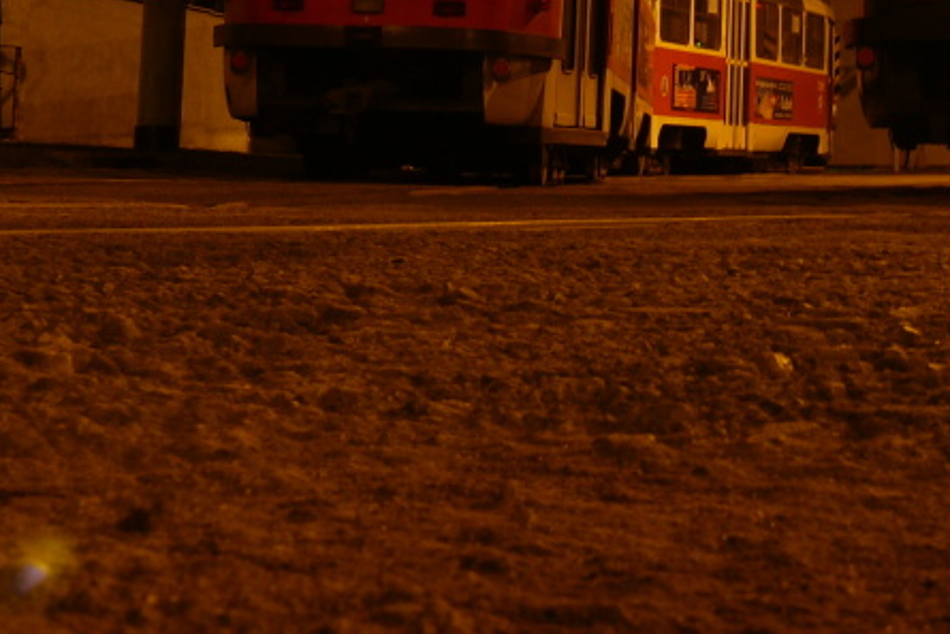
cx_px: 756
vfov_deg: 15.1
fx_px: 2296
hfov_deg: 23.1
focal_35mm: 87
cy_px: -162
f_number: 6.3
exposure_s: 3.2
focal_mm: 7.4
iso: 100
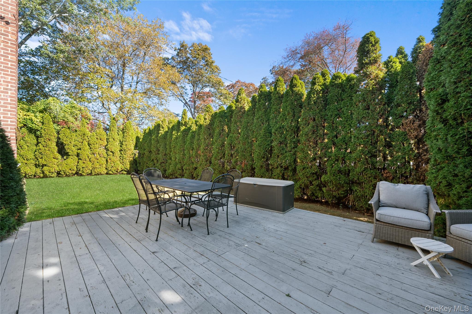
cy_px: 157
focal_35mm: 14
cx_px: 236
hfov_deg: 104.3
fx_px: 184
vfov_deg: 81.2
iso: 400
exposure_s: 1/30
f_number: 9
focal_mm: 14
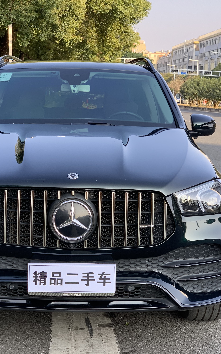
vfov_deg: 27.8
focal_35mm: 74
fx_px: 713
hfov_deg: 17.6
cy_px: 177
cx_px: 76
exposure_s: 1/150
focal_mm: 6
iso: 16
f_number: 2.4
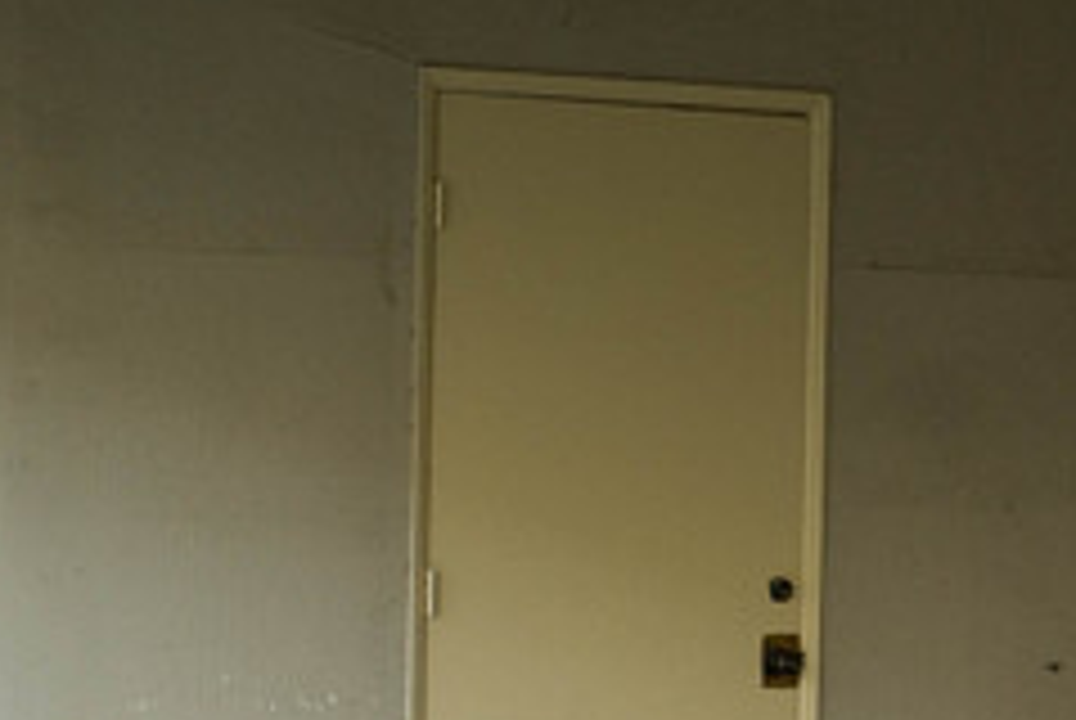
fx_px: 3721
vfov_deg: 11.1
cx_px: 626
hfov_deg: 16.4
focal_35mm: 124
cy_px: 450
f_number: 5
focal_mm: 31
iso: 500
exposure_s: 1/60
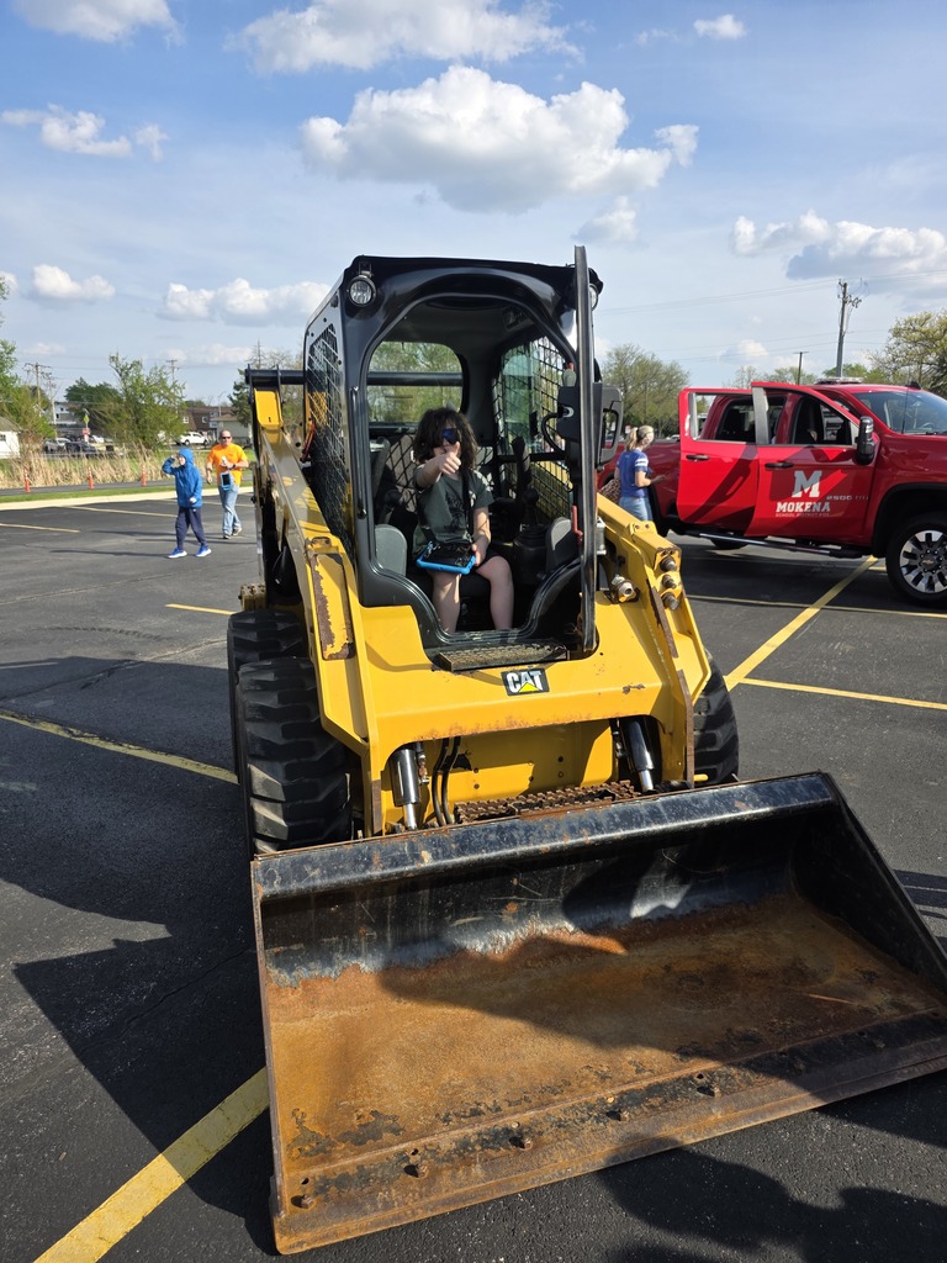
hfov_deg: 58.9
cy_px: 632
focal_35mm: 23
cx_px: 474
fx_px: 839
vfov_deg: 73.9
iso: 80
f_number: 1.7
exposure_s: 1/3143
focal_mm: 6.3
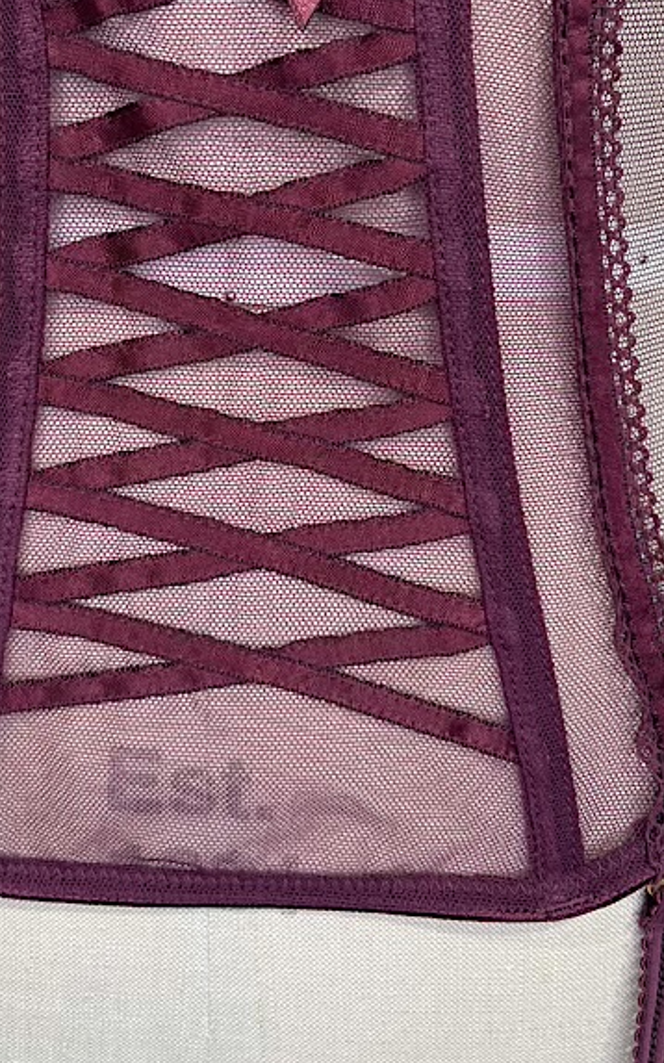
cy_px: 375
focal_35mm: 37
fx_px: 1072
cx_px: 260
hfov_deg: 34.3
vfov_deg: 52.0
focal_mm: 5.1
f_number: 1.6
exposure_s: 1/164
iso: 32
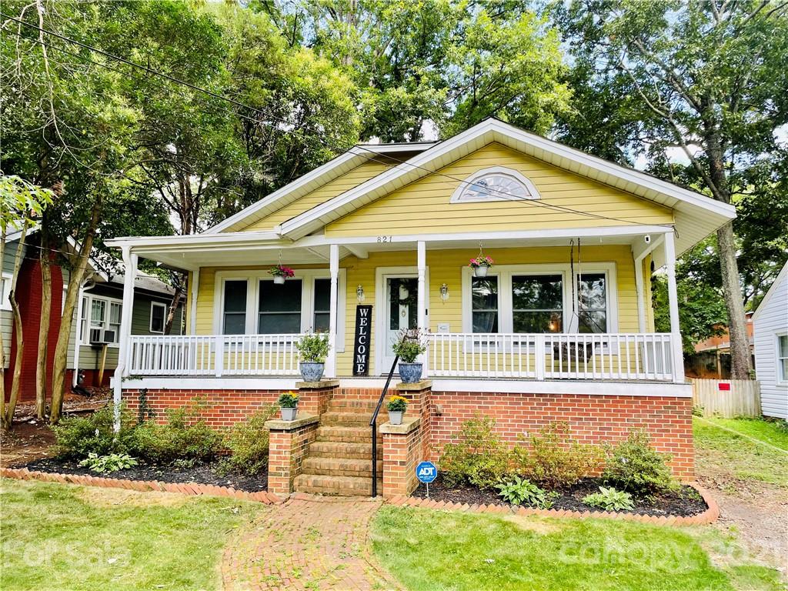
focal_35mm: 26
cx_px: 394
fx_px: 592
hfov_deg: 67.3
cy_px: 296
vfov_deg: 53.1
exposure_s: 1/268
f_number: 1.6
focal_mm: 4.2
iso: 32
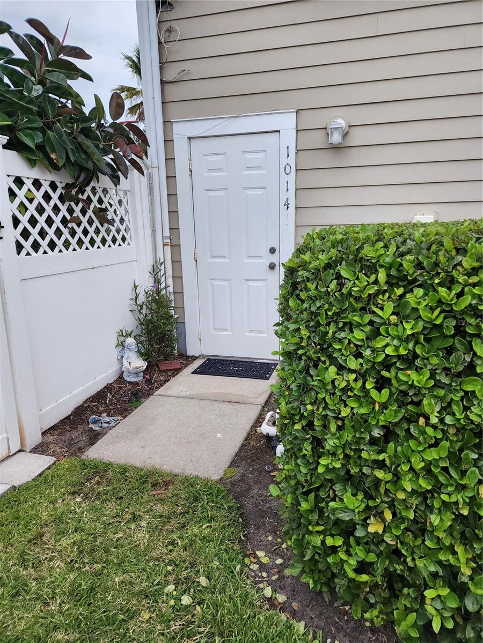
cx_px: 242
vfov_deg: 73.9
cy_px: 322
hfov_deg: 58.9
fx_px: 428
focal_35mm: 23
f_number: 1.8
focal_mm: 6.4
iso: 200
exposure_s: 1/180
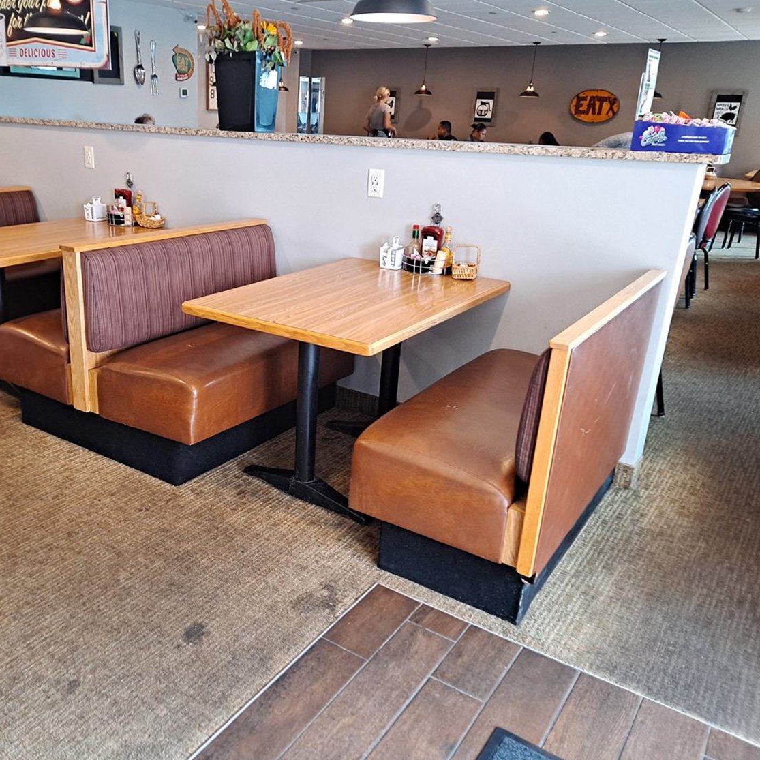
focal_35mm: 30
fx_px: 745
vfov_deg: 54.0
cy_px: 375
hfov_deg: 53.4
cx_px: 279
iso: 320
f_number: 2
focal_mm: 4.6
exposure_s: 1/50
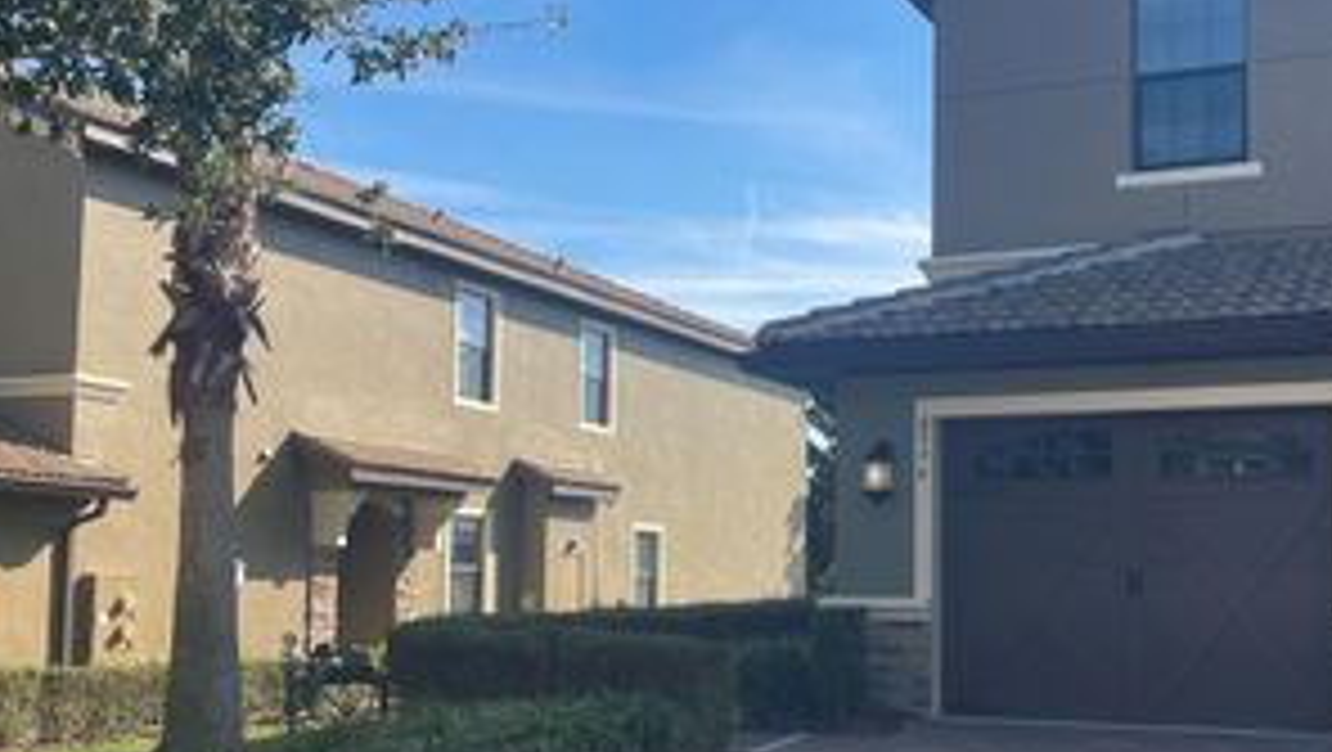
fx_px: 1626
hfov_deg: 44.2
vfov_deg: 25.9
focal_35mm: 46
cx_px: 832
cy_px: 471
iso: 32
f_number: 1.6
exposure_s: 1/1323
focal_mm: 5.1
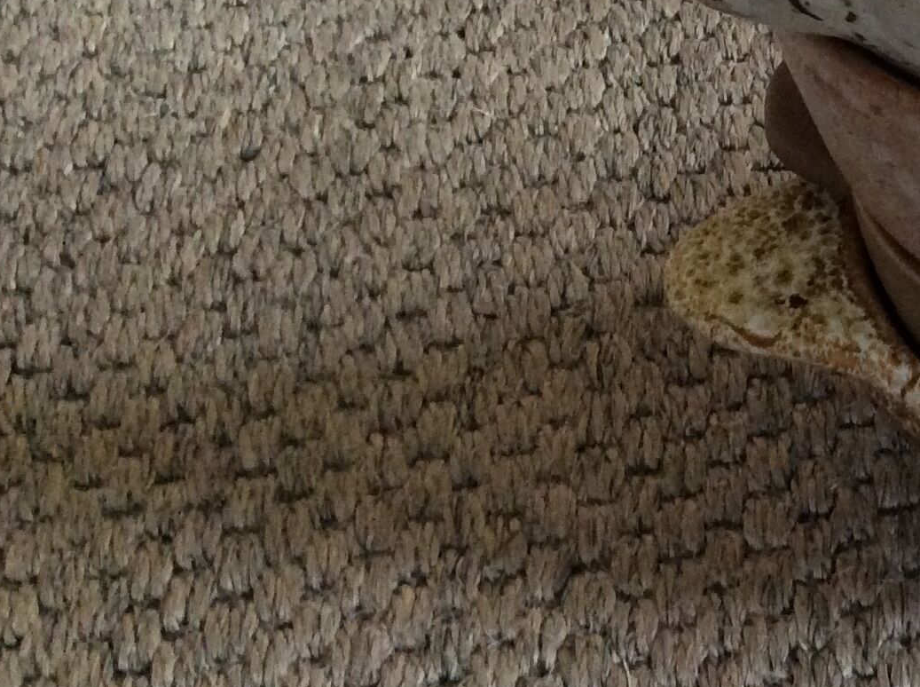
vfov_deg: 18.3
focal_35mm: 80
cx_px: 1097
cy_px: 224
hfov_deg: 22.6
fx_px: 2122
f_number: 2.4
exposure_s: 1/25
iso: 200
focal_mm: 3.3
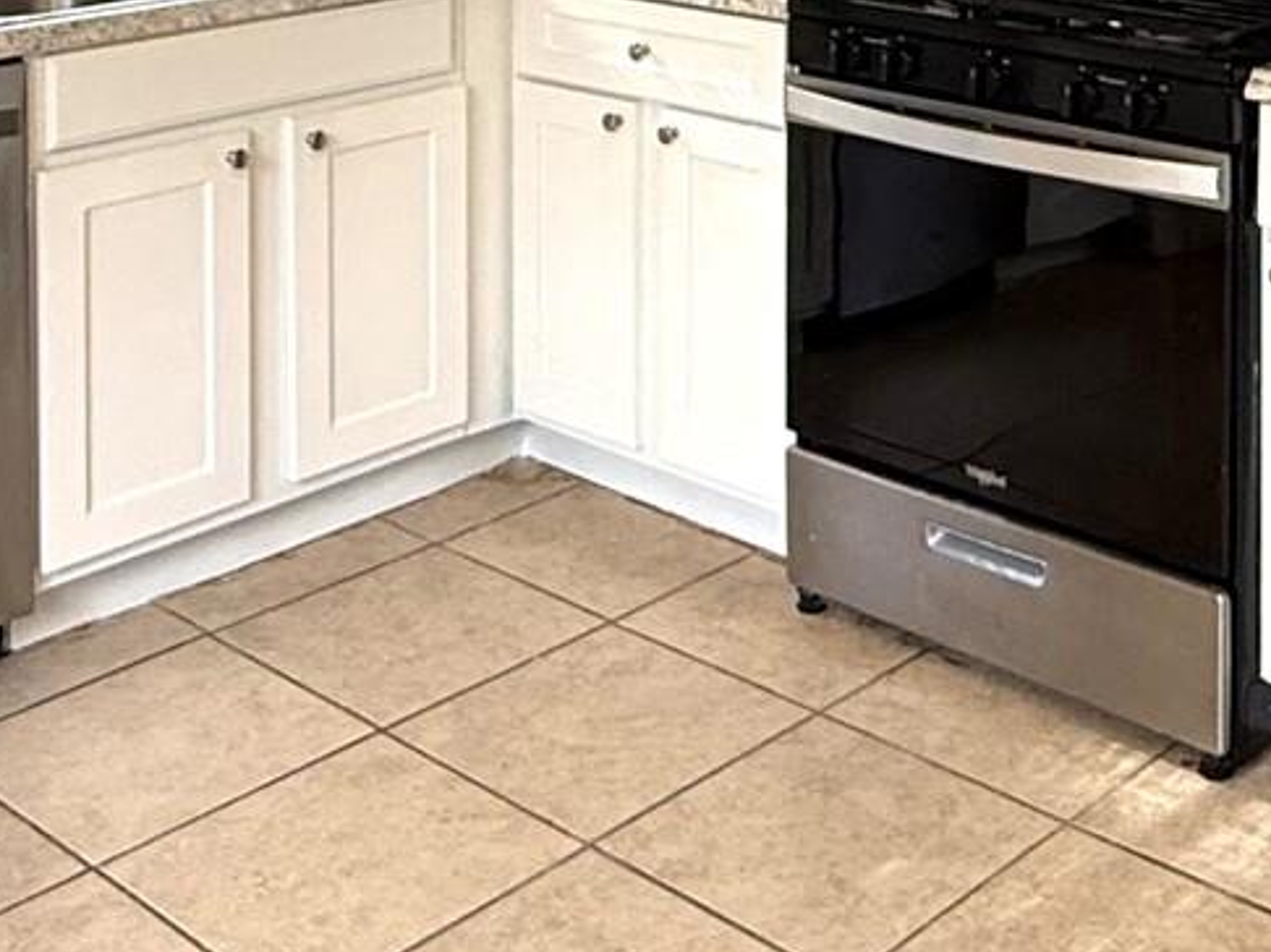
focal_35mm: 59
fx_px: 2165
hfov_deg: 32.3
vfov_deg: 22.2
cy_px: -296
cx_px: 907
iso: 250
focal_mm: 2.22
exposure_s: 1/60
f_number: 2.2
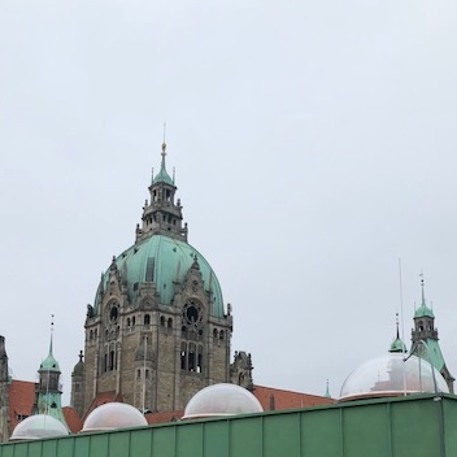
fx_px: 672
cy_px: 377
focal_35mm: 45
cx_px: 180
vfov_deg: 36.1
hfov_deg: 37.4
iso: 20
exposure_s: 1/873
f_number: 1.8
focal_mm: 4
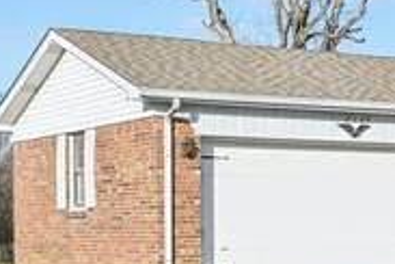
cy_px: 204
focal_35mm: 112
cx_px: 650
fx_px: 1229
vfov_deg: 12.2
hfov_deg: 16.2
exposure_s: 1/200
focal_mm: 16
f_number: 8
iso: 100
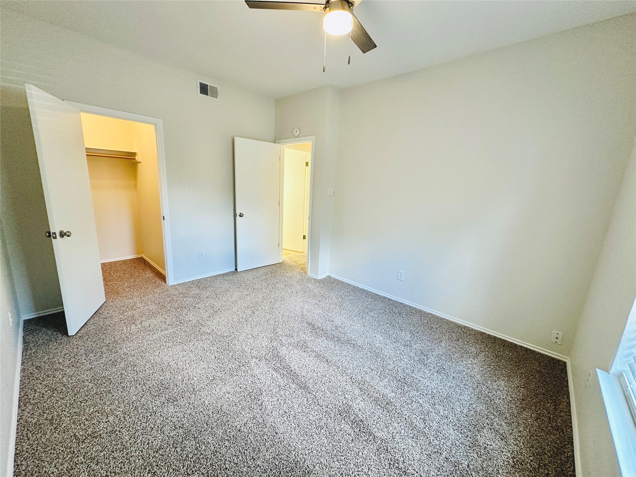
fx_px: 257
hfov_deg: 102.1
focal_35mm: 14
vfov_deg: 85.7
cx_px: 318
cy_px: 238
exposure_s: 1/60
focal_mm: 2.22
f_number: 2.2
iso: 200
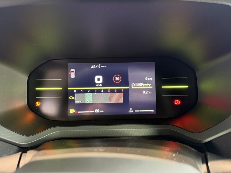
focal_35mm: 24
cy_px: 86
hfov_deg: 71.6
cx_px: 116
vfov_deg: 56.8
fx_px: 160
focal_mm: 6.76
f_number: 1.78
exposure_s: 1/33
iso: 800
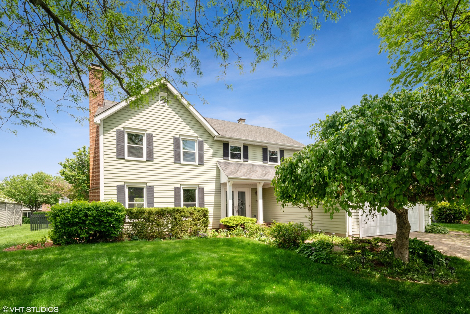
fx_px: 222
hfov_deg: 93.3
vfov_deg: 70.5
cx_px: 235
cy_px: 157
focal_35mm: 17
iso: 400
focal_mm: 17
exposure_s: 1/50
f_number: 22
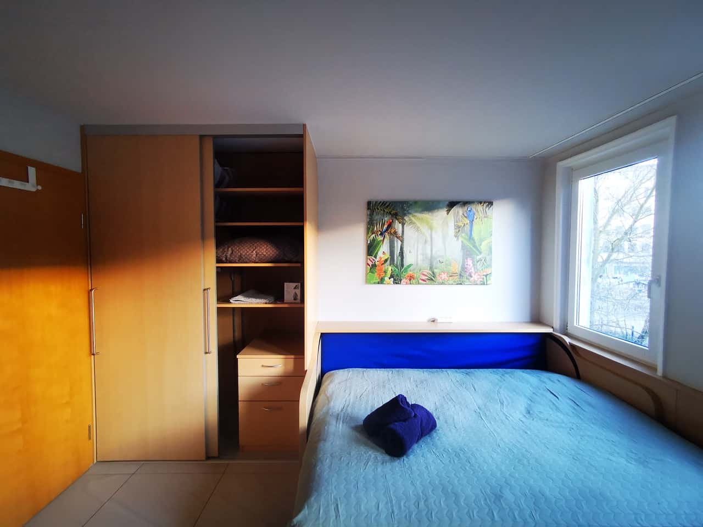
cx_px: 352
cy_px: 264
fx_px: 325
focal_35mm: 16
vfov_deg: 78.1
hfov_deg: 94.5
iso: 400
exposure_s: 1/24
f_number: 2.2
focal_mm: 2.35
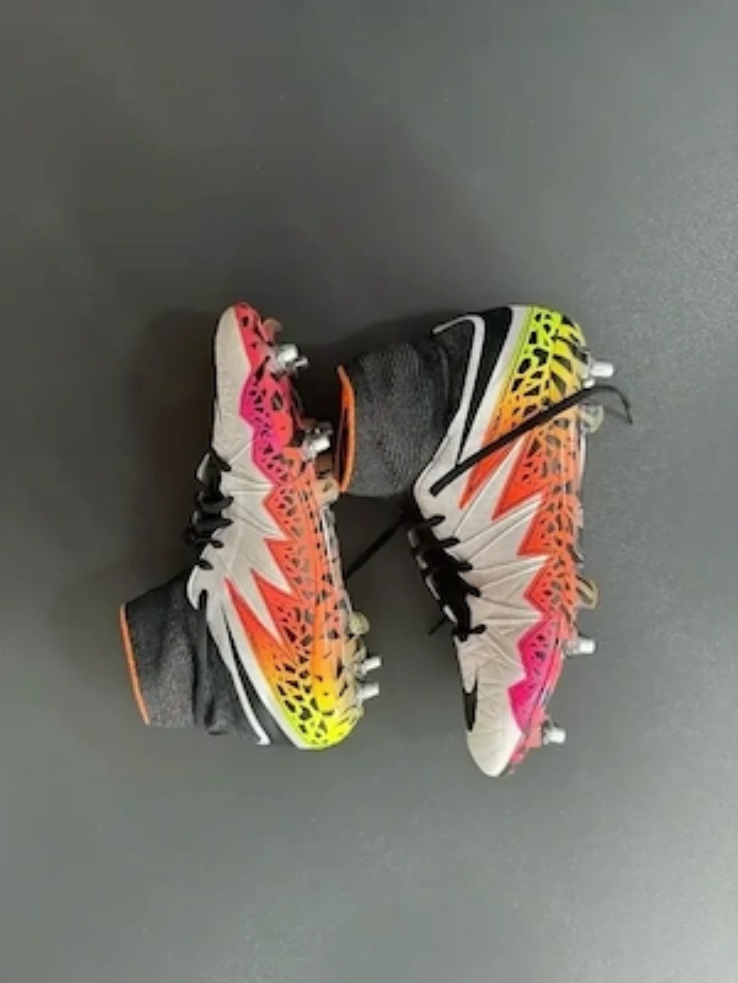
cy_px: 492
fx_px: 682
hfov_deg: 56.8
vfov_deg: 71.6
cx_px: 369
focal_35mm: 24
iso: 320
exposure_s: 1/50
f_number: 1.78
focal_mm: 6.76
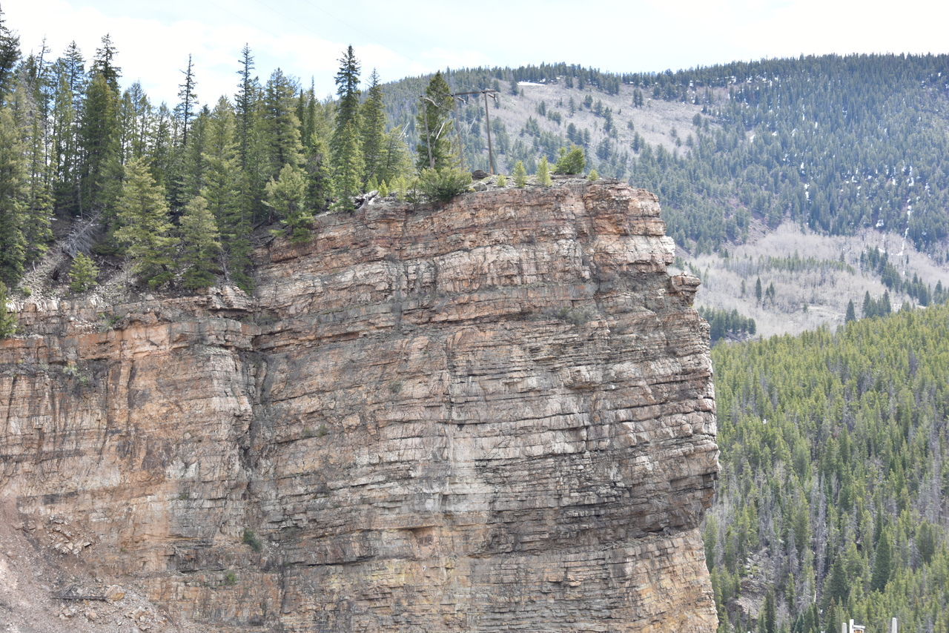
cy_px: 316
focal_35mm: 78
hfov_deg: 26.0
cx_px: 474
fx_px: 2057
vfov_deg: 17.5
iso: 100
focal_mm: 78
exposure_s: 1/160
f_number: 6.3
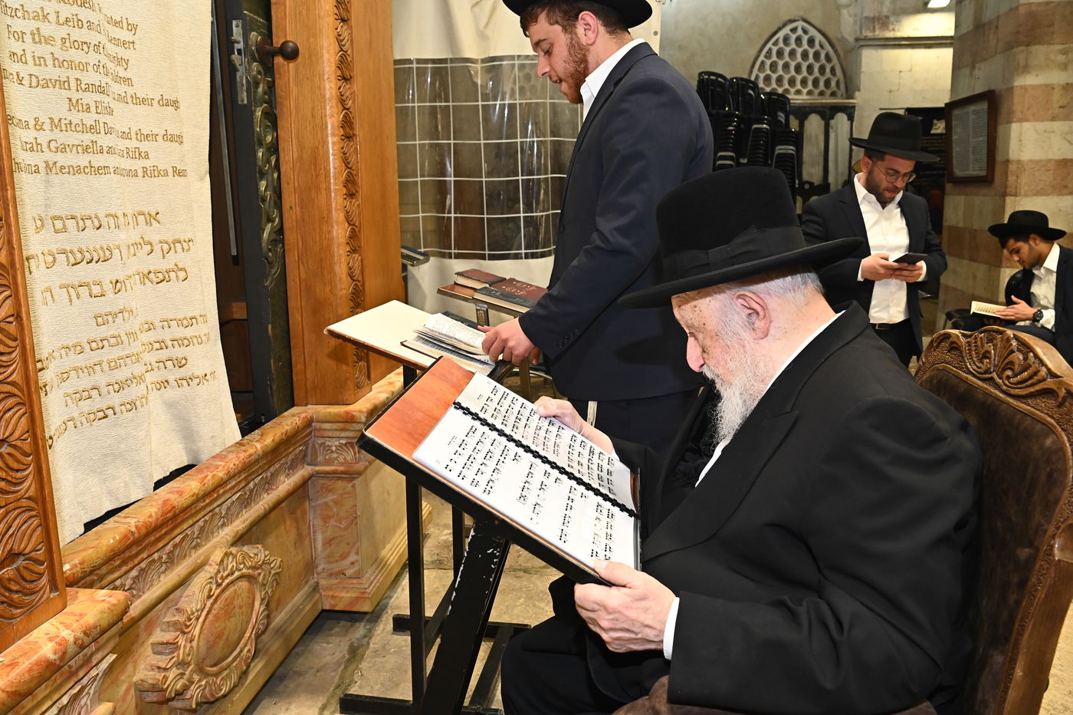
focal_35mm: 30
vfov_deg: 43.6
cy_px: 358
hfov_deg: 62.0
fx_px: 894
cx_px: 536
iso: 2000
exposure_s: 1/200
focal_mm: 30
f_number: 8
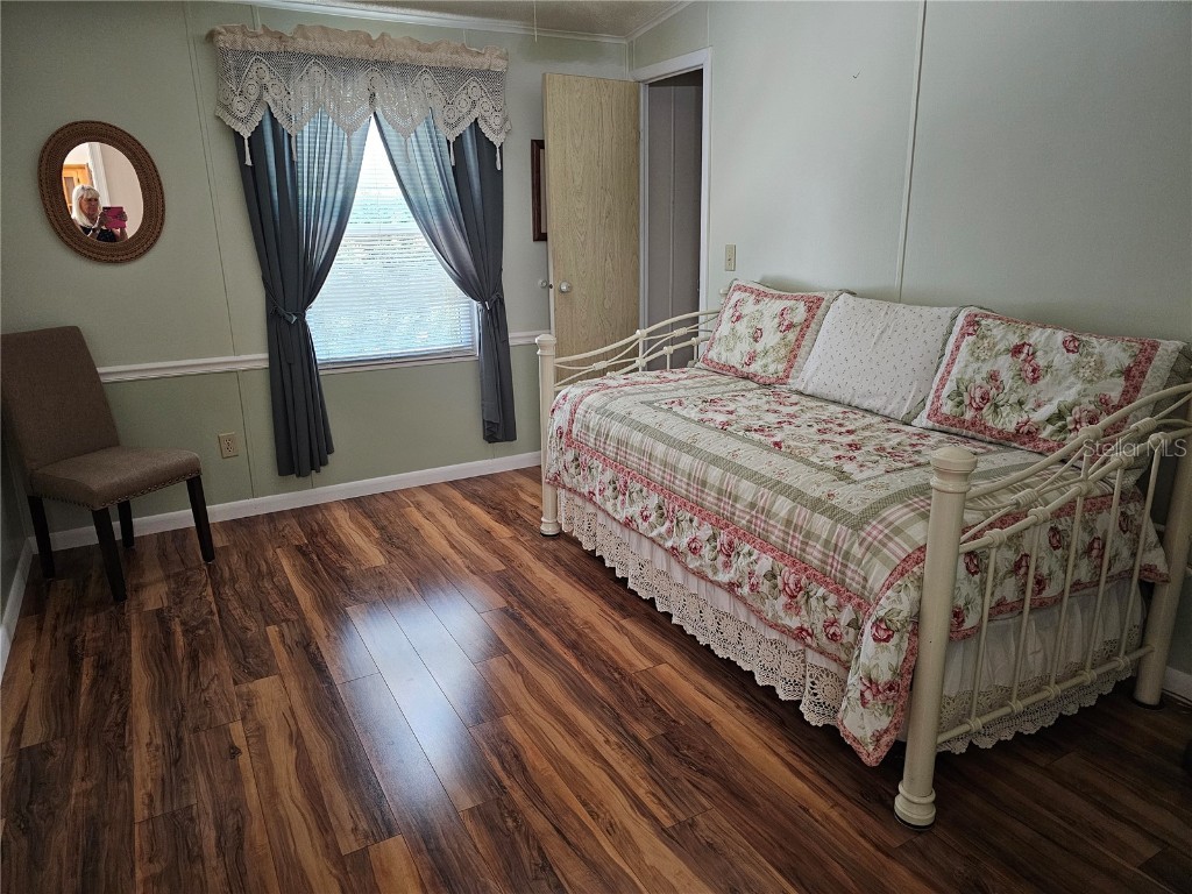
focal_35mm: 23
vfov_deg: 58.9
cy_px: 447
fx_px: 792
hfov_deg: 73.9
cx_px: 596
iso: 500
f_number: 1.7
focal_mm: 6.3
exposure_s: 1/40
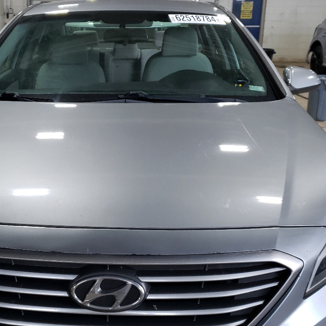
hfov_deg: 35.8
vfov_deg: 35.7
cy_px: 214
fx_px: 501
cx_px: 113
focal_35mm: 47
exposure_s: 1/120
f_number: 1.5
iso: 84
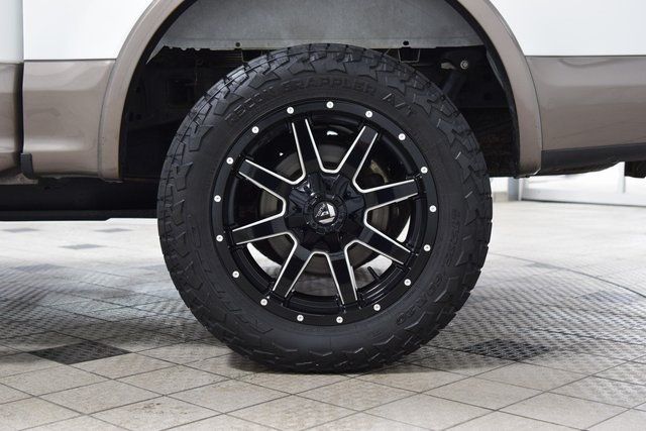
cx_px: 323
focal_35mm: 54
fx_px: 969
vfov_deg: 25.1
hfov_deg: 36.9
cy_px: 216
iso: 1600
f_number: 4
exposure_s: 1/60
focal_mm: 36
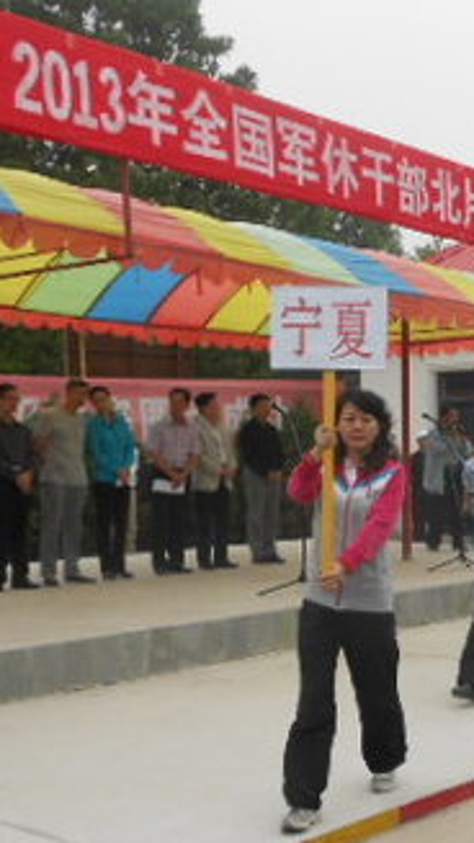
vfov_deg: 39.7
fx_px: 1162
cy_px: 498
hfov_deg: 21.9
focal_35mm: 52
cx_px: 518
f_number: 3.2
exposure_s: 1/320
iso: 80
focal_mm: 4.6
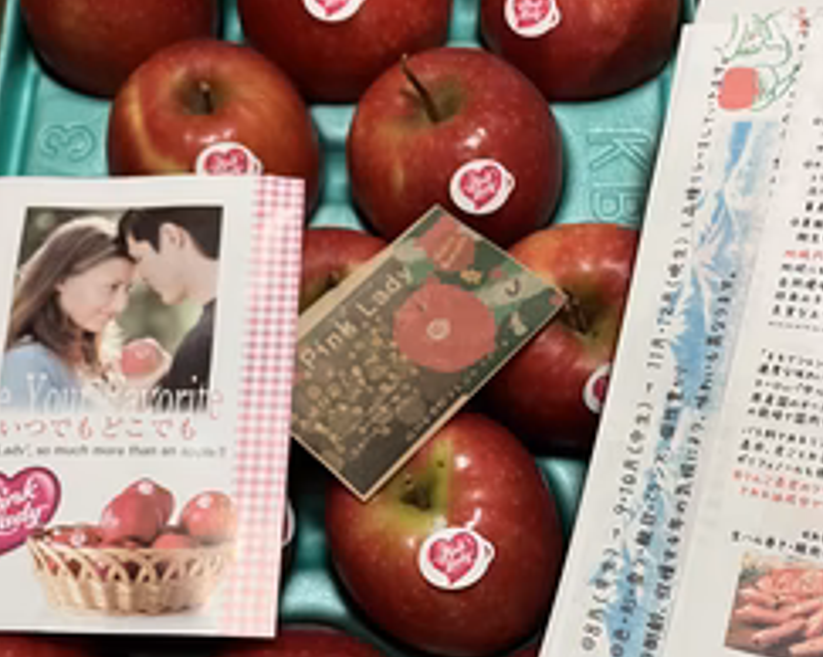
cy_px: 413
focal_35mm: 45
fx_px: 1095
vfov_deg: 33.2
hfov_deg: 41.2
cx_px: 393
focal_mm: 3.99
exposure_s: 1/59
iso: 160
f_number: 1.8
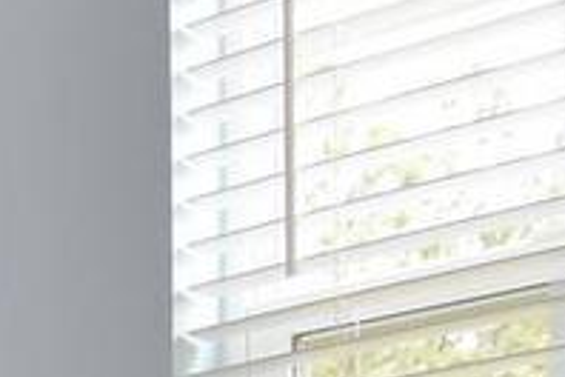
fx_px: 2056
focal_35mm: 131
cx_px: -987
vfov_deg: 9.1
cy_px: 994
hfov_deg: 11.4
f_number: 10
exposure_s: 1/60
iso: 800
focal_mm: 12
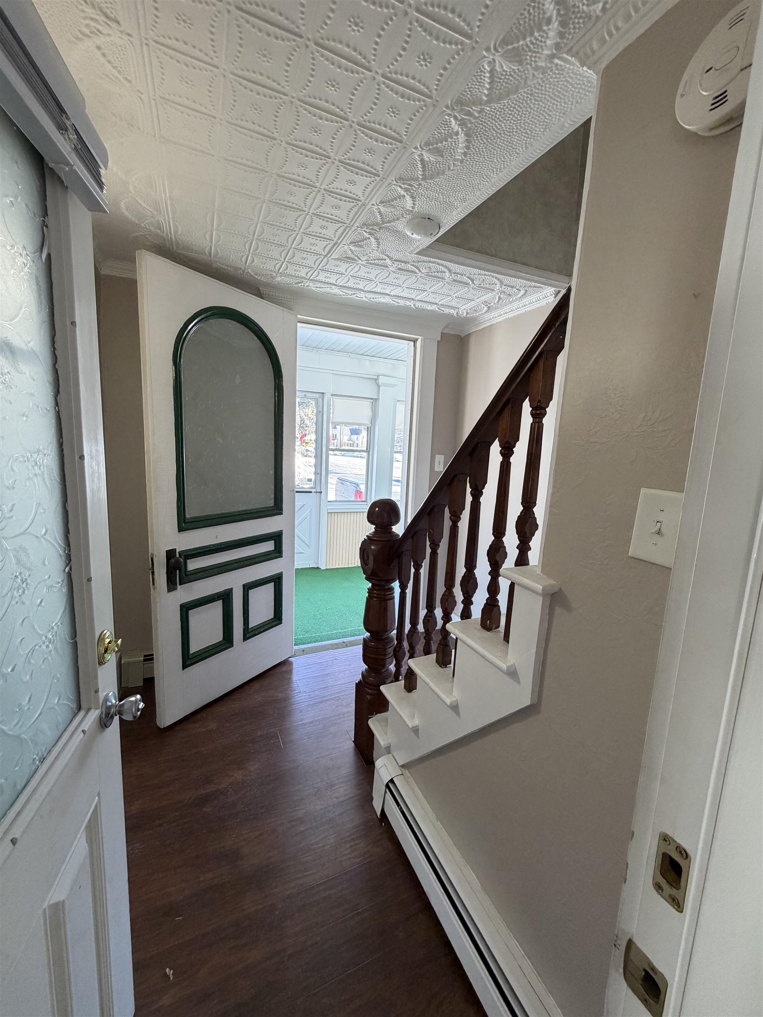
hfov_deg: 85.7
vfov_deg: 102.1
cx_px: 382
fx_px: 411
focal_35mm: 14
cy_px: 508
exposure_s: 1/120
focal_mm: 2.22
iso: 250
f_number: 2.2
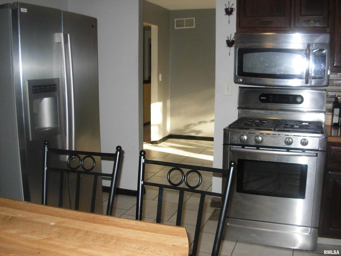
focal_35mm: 38
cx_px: 170
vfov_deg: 37.7
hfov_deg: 49.0
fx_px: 374
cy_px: 128
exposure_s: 1/93.1
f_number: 2.9
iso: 231
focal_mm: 6.3
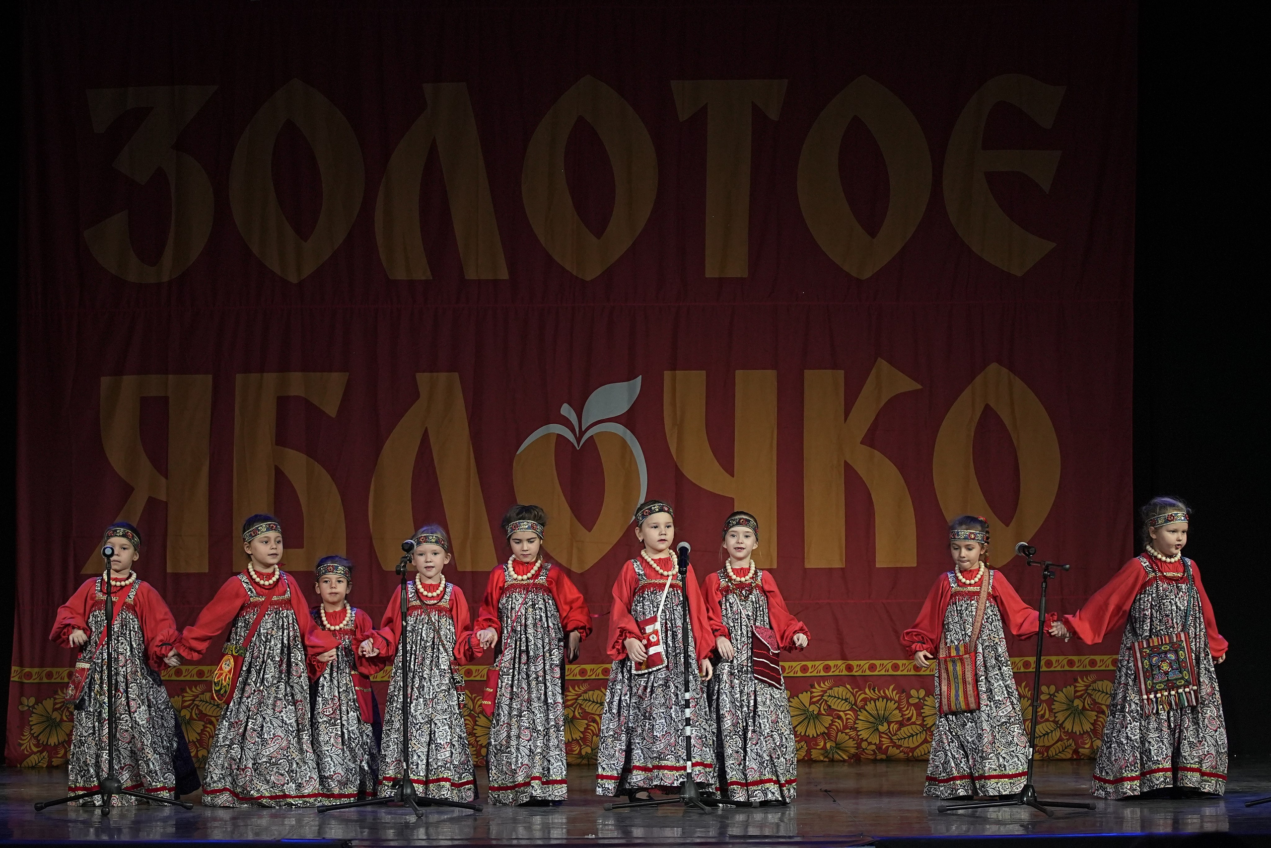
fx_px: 4131
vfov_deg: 11.7
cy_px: 424
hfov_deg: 17.5
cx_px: 636
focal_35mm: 117
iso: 2000
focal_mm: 78
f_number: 4
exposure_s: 1/400
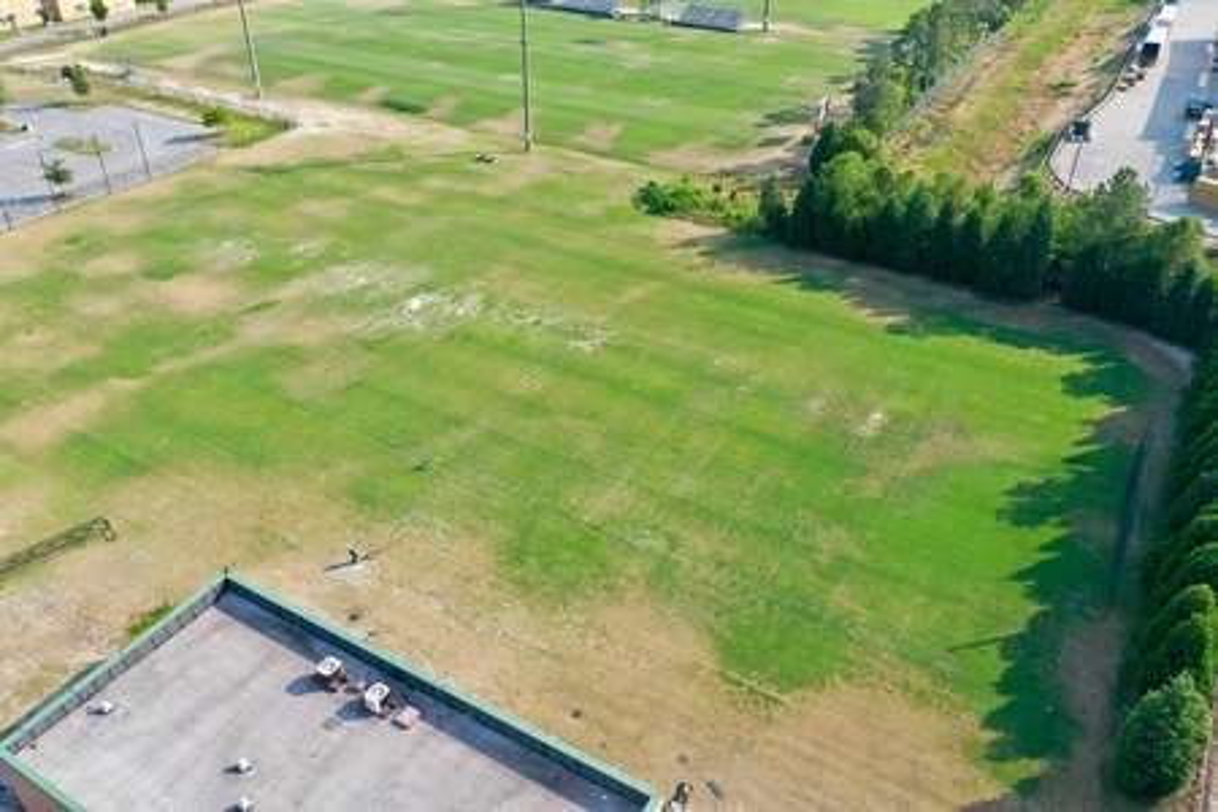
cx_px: 609
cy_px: 406
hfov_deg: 65.5
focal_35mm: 28
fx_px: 947
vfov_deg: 46.4
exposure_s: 1/240
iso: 100
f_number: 5
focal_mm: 10.26
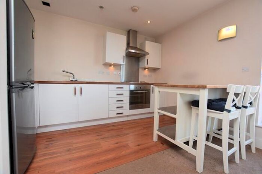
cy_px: 87
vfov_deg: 77.4
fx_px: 109
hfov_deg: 100.4
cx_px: 131
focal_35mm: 15
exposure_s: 1/125
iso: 800
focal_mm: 10
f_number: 5.6
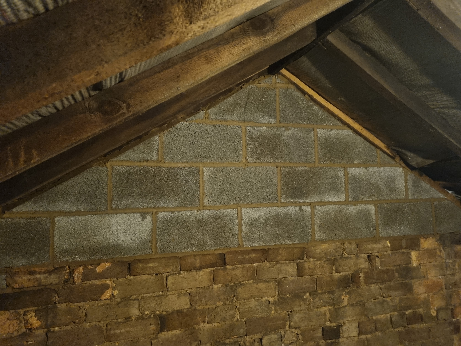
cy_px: 173
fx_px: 346
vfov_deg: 53.1
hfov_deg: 67.3
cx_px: 230
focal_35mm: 26
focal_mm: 5.4
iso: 1250
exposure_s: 1/20
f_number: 1.8
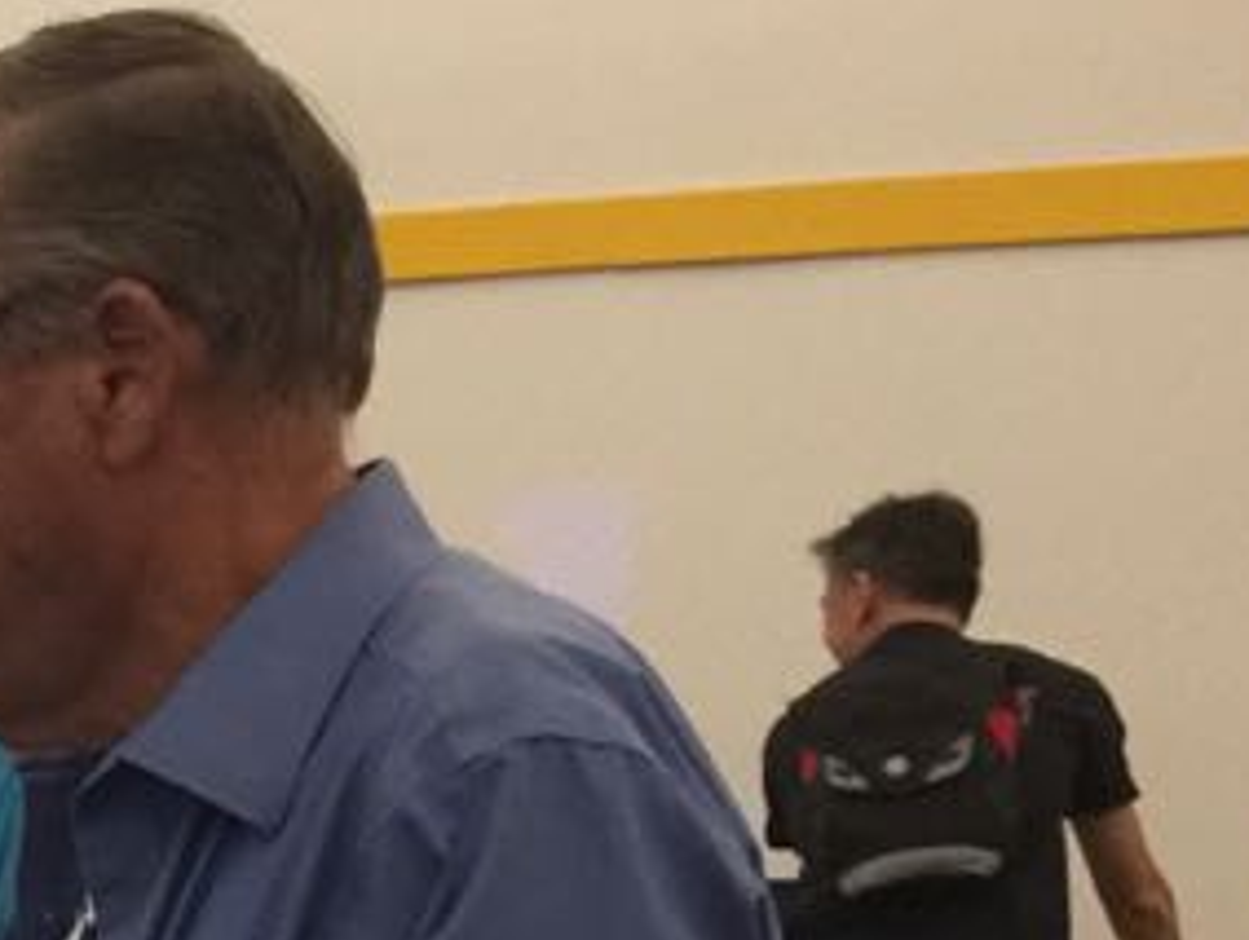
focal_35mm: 131
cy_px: 1726
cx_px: -1302
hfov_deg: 12.9
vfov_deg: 10.6
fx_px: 4733
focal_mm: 4.15
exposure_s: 1/15
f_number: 2.2
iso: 125
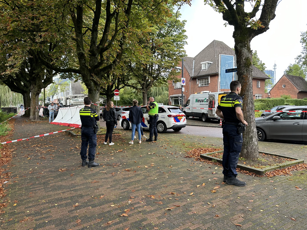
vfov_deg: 56.8
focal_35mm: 24
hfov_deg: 71.6
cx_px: 154
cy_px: 115
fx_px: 213
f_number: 1.78
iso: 80
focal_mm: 6.86
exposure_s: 1/310
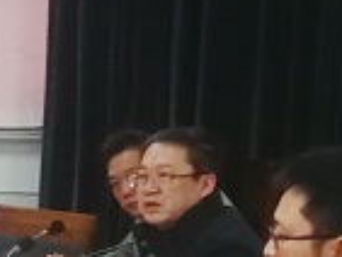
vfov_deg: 9.6
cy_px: 327
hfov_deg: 11.4
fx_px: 1513
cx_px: -383
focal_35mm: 153
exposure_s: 1/33.3
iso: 320
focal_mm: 3.95
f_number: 2.2
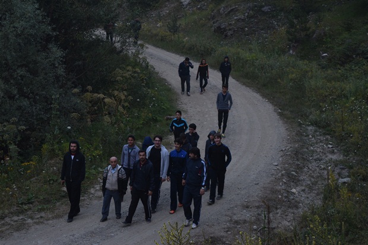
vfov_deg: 16.5
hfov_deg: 24.6
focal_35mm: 82
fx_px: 843
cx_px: 184
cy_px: 122
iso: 640
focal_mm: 55
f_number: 5.6
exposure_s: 1/200
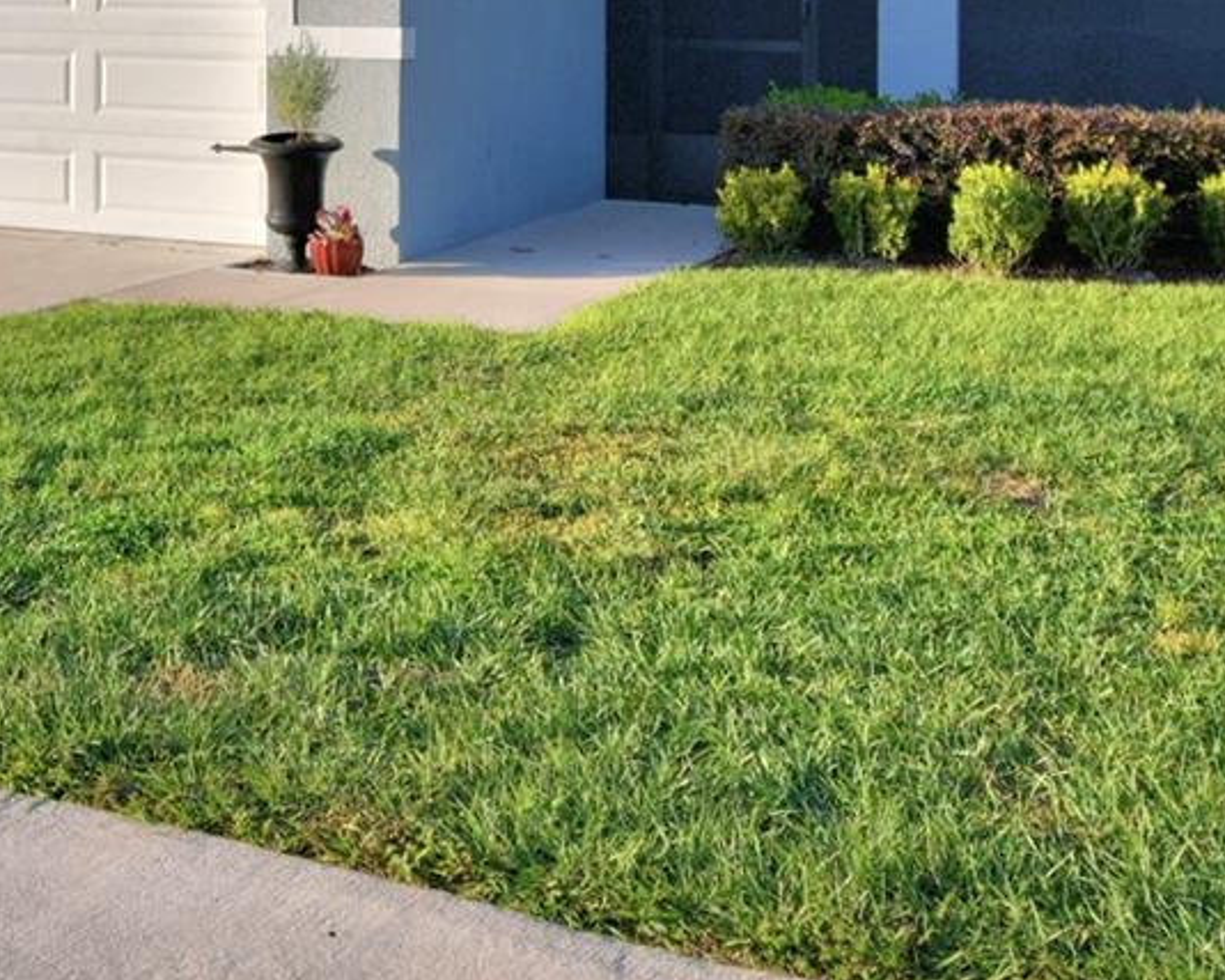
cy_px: -69
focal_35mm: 59
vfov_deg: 24.3
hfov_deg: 31.2
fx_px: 2139
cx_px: 252
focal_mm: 14
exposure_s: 1/1000
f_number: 5
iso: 100
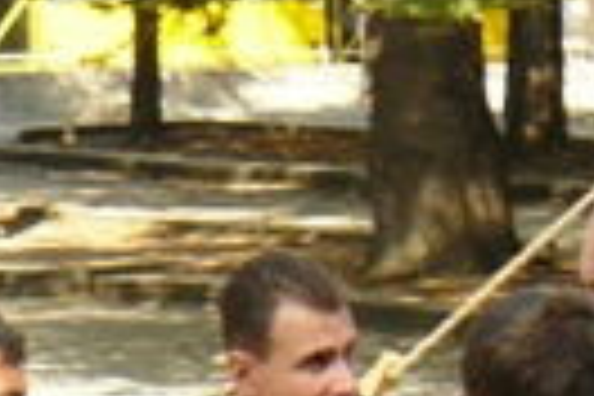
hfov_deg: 4.8
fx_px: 6979
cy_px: 657
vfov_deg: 3.2
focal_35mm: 423
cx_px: 994
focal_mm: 14
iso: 100
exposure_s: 1/200
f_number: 4
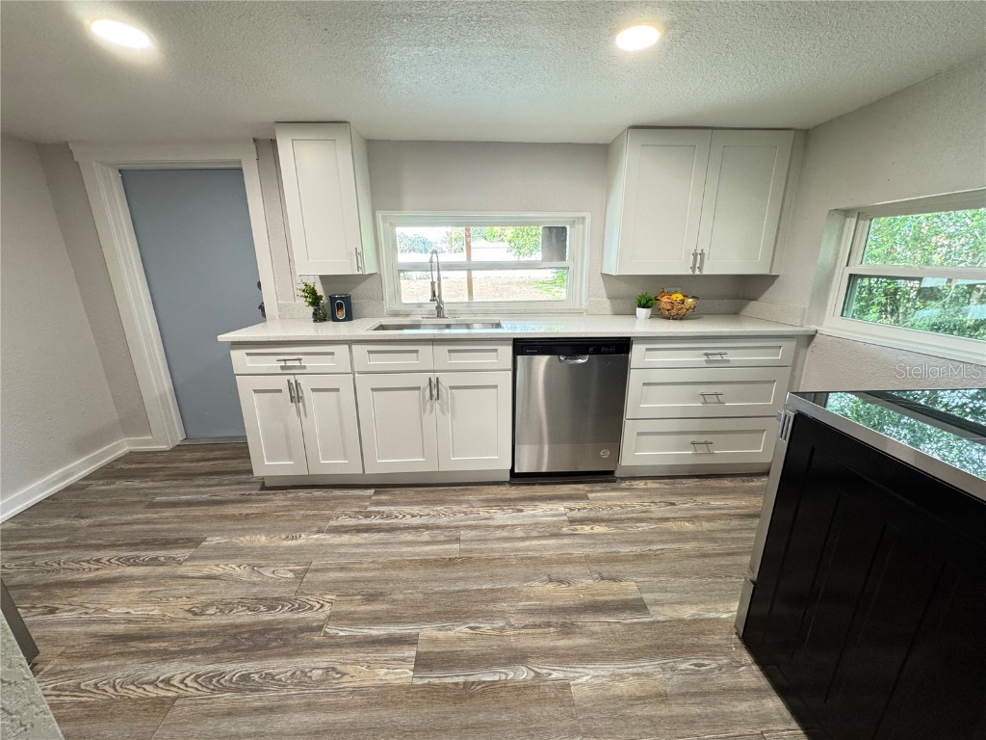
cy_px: 370
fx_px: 399
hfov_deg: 102.1
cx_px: 493
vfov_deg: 85.7
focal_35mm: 14
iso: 200
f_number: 2.2
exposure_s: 1/60
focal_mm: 2.22
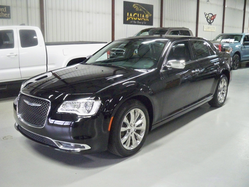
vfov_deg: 40.7
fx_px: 252
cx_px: 124
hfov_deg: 52.6
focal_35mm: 35
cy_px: 94
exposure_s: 1/60
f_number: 3.1
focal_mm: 6.3
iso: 1600
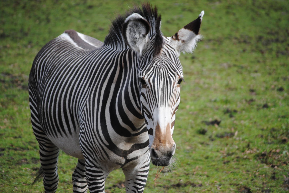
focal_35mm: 218
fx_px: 1748
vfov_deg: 6.3
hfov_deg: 9.5
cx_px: 144
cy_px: 96
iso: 220
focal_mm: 145
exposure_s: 1/500
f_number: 5
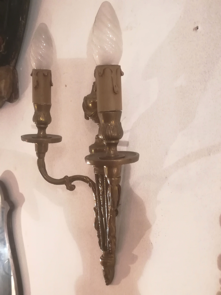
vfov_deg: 50.1
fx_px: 315
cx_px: 110
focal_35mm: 37
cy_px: 148
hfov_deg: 38.7
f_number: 2.2
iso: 500
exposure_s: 1/20
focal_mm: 3.83
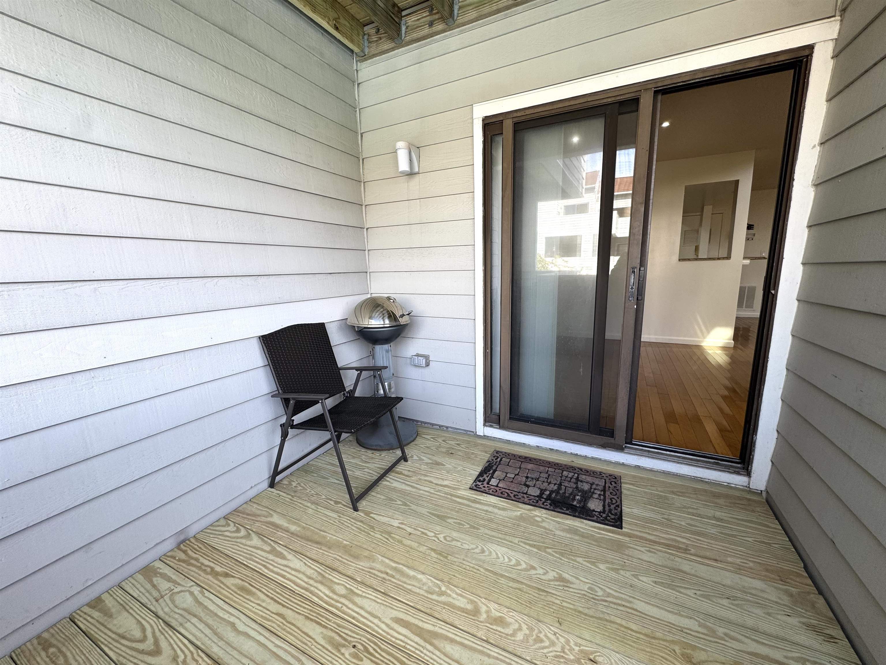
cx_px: 443
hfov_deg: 102.1
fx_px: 358
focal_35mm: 14
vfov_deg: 85.7
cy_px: 332
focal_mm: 2.22
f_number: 2.2
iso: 50
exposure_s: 1/99
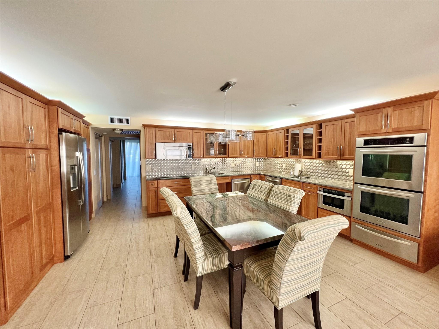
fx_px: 165
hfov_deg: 106.2
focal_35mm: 13
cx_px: 220
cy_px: 164
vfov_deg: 89.9
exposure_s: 1/119
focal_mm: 1.57
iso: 125
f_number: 1.8
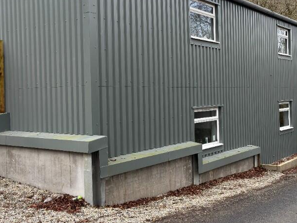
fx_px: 378
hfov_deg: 41.8
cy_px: 96
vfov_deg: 32.8
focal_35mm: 44
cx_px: 217
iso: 50
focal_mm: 5.96
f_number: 1.6
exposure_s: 1/363
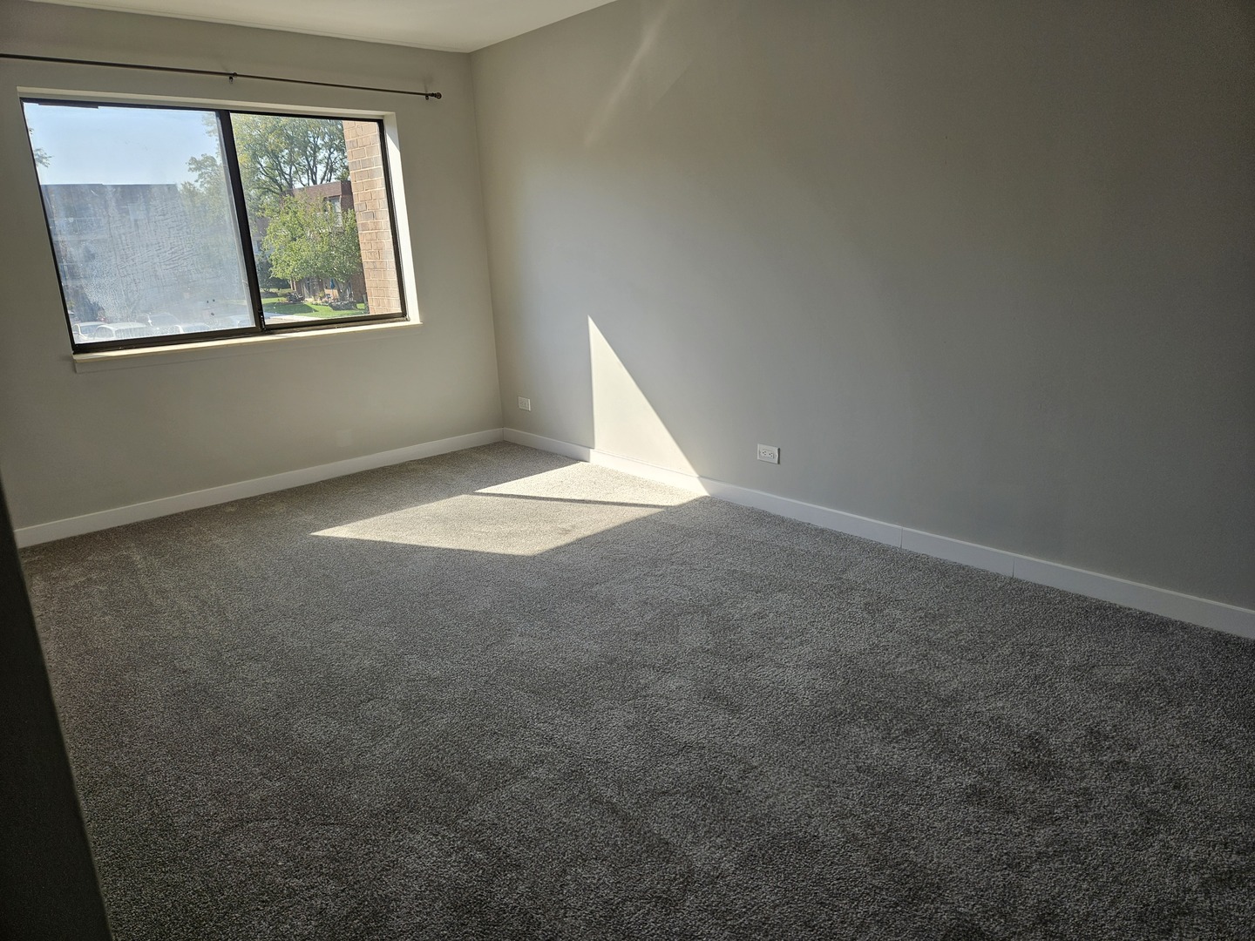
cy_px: 470
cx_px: 628
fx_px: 834
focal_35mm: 23
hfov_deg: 73.9
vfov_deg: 58.9
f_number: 1.8
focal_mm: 5.4
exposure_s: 1/447
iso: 25
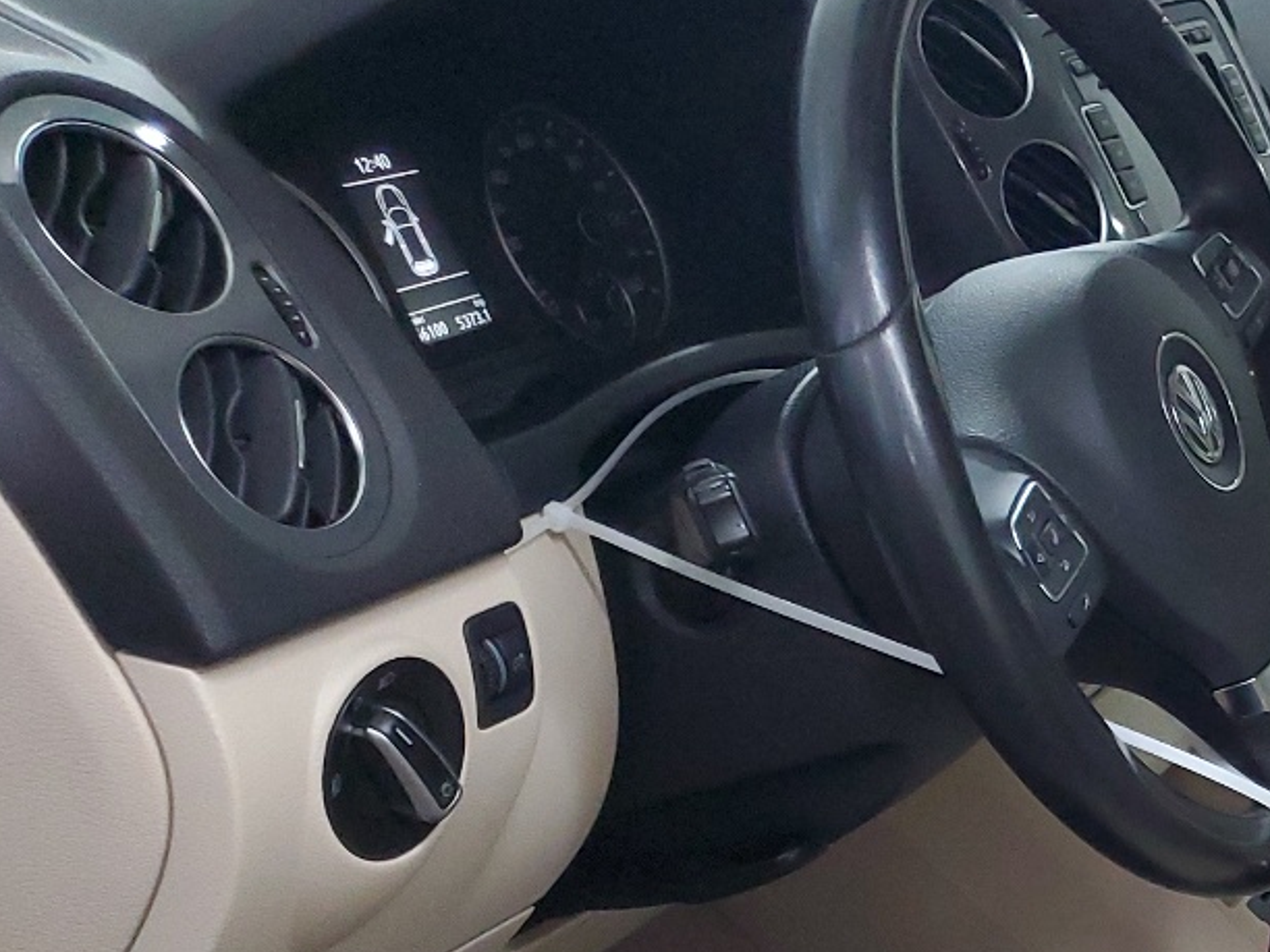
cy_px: 1027
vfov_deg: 20.7
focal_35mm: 68
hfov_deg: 25.1
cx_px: 1608
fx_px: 2495
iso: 291
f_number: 1.5
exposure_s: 1/40
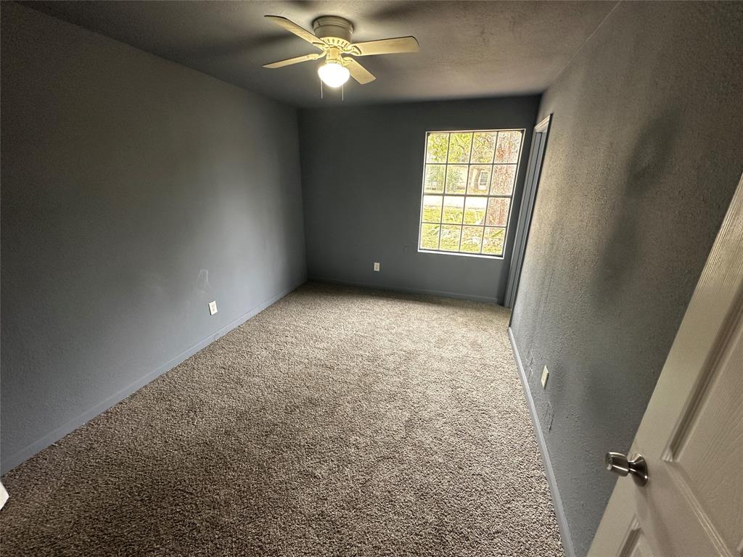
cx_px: 372
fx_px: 300
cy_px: 278
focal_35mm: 14
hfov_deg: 102.1
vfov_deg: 85.7
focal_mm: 2.22
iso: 200
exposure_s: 1/60
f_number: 2.2
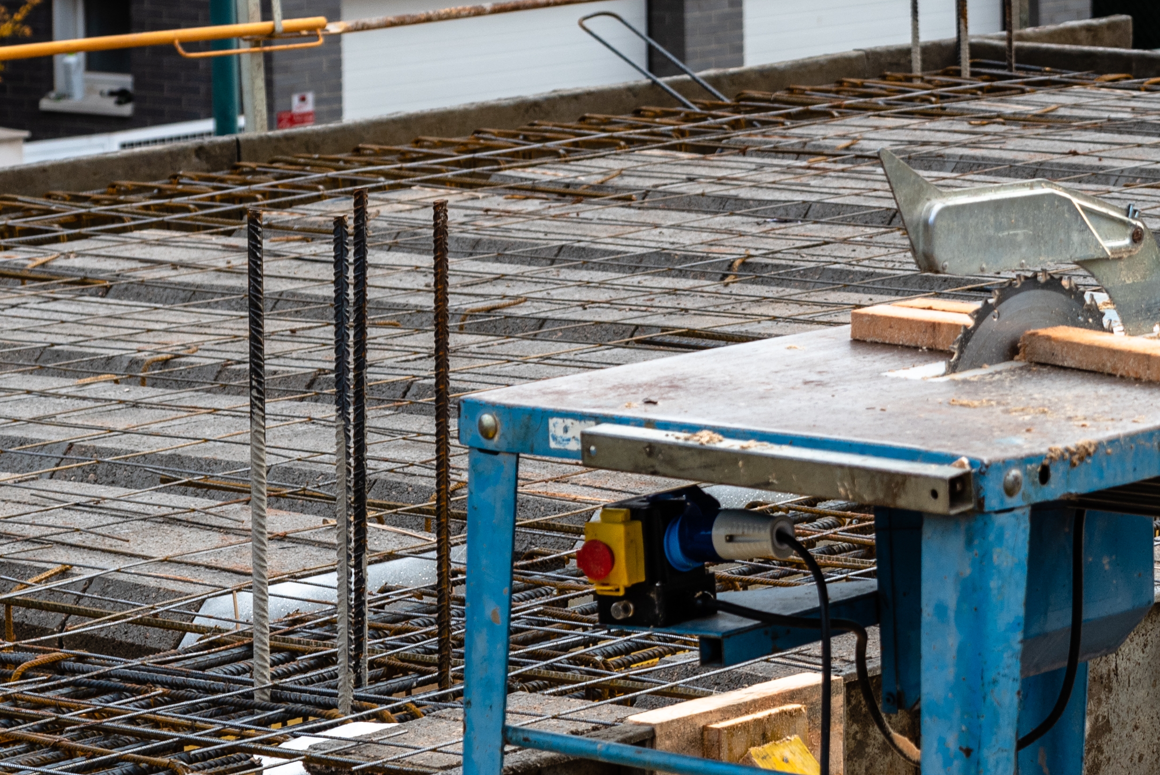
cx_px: 1266
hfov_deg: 11.1
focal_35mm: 183
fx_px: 5898
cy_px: 525
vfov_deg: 7.5
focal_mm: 75
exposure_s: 1/100
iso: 200
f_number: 6.3
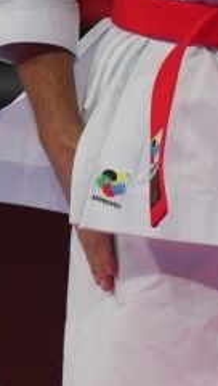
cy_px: 149
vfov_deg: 1.5
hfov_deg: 0.9
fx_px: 14588
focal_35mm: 1423
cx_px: 293
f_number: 2.8
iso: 200
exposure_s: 1/500
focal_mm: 182
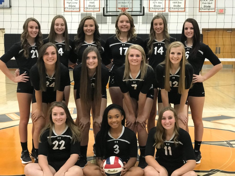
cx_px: 118
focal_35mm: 57
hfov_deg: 33.8
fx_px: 387
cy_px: 88
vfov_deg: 25.7
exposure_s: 1/60
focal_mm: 6.6
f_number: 2.8
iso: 400
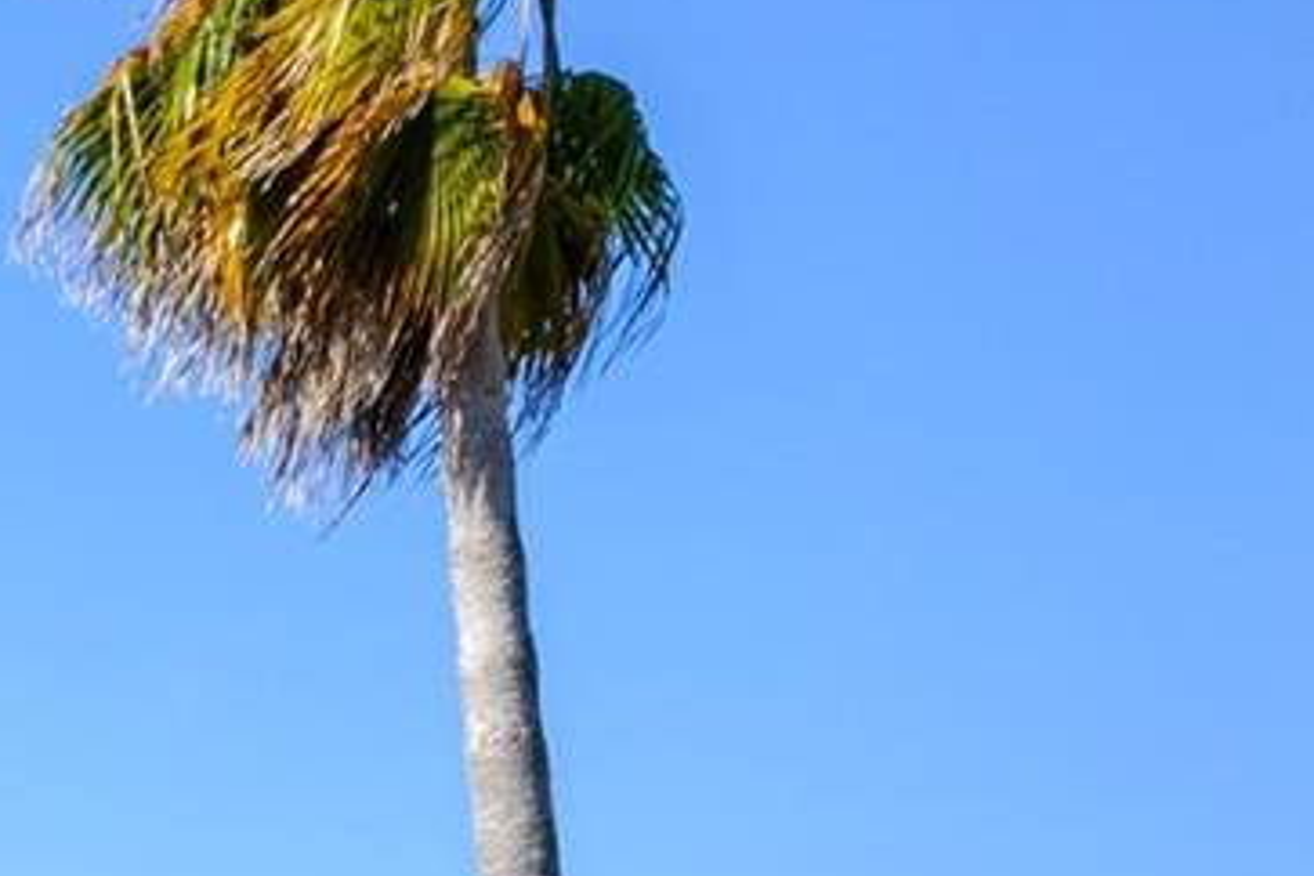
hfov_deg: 17.4
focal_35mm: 97
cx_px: -988
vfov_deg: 12.9
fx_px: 3540
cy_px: 1555
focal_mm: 8.4
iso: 100
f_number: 2.8
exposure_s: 1/80
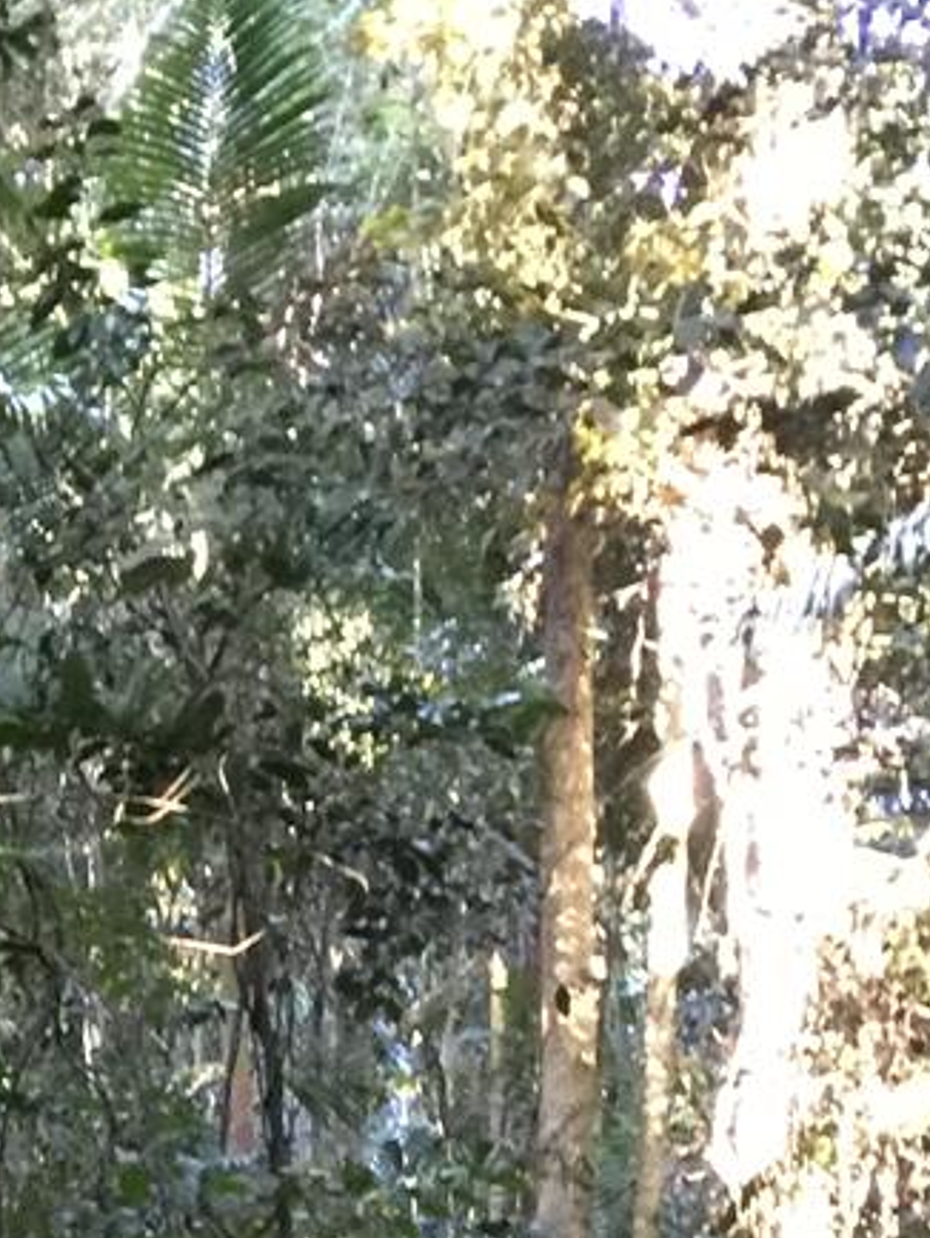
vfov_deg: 16.8
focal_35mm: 109
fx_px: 3901
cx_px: -585
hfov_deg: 12.7
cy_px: 1720
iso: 125
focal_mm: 4.15
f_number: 2.2
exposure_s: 1/8
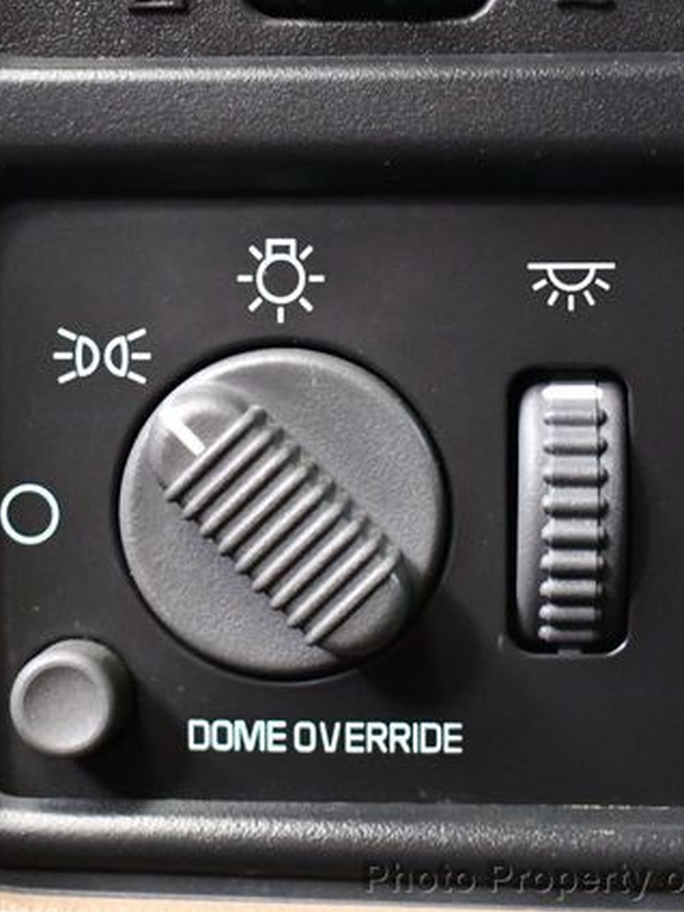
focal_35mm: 93
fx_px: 2450
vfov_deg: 21.1
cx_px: 331
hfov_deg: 15.9
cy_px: 457
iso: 6400
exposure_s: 1/60
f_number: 4.5
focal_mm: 32
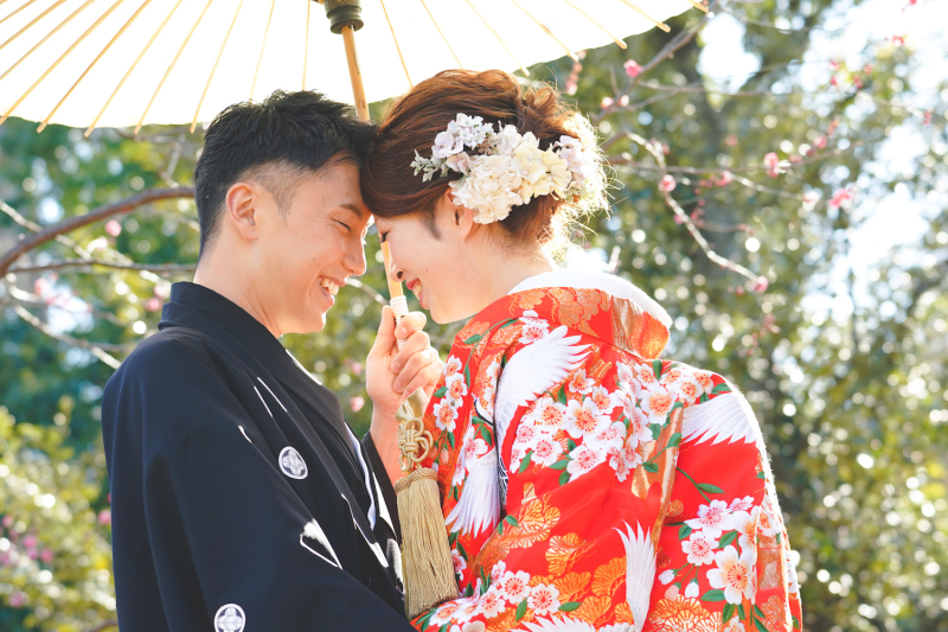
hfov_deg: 13.7
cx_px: 474
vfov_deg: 9.1
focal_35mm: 150
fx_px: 3949
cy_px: 316
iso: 400
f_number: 7.1
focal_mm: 100
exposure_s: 1/125
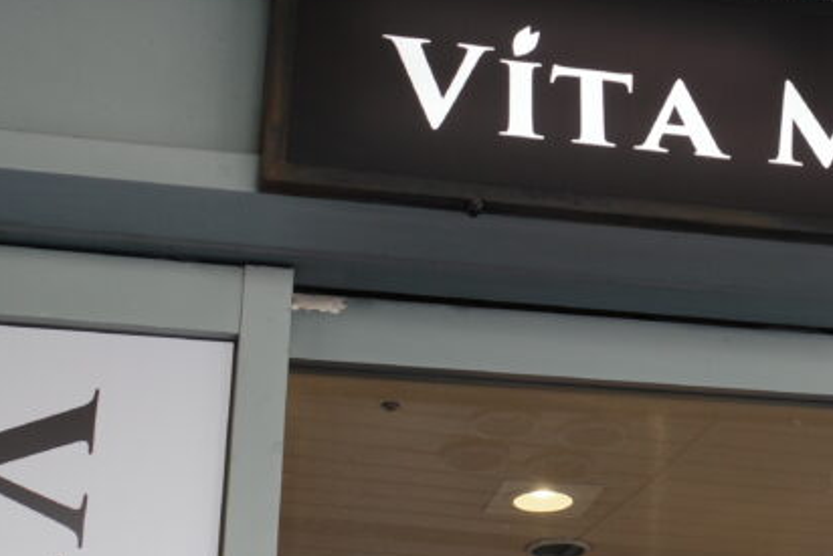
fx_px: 2014
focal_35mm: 87
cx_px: 801
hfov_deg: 22.6
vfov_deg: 15.4
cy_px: 7
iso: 200
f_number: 3.2
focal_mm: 18.3
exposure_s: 1/160
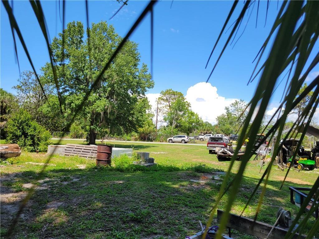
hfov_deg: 67.3
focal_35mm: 26
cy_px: 120
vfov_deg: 53.1
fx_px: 240
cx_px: 160
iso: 40
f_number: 1.8
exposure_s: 1/1354
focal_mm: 5.4
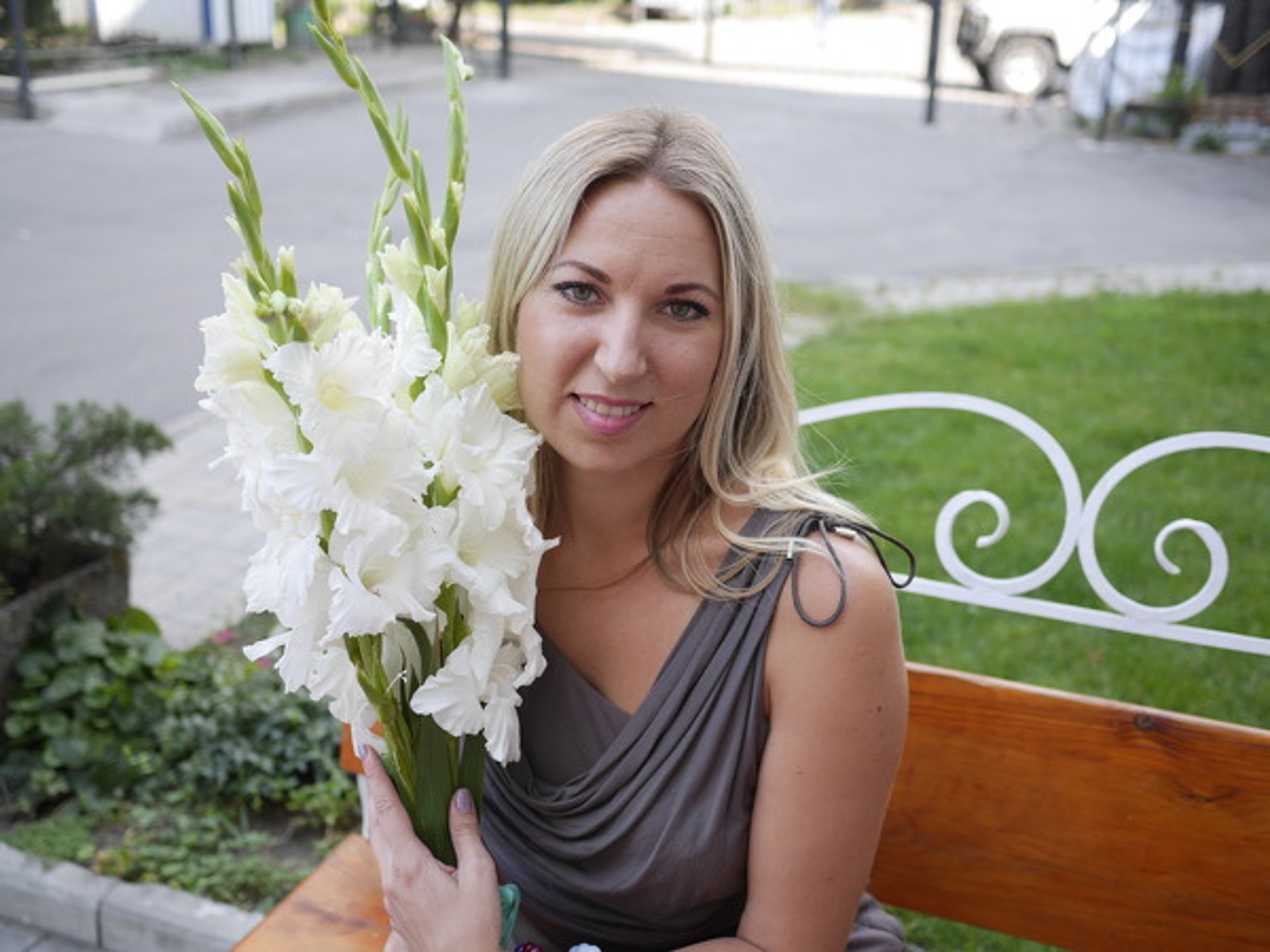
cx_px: 635
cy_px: 476
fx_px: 1468
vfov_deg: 36.0
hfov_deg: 46.8
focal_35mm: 40
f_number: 2
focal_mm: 20
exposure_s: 1/640
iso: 200
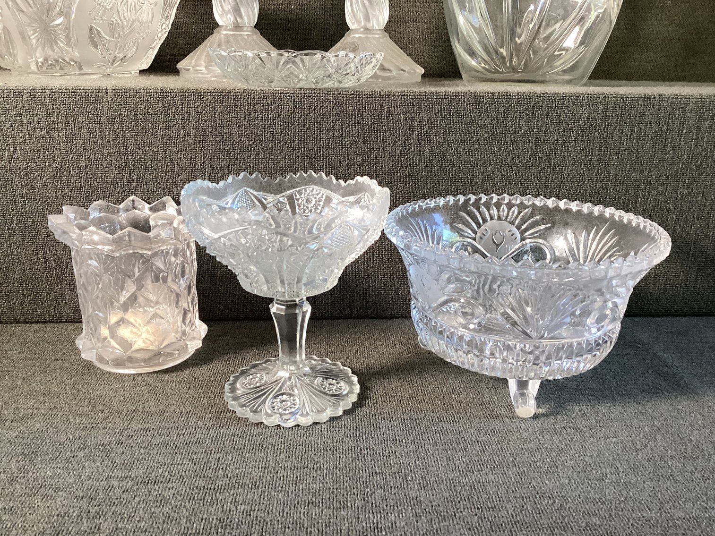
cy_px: 268
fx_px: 640
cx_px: 358
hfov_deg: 58.3
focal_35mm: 31
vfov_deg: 45.4
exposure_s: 1/60
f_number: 2.4
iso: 125
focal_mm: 3.3
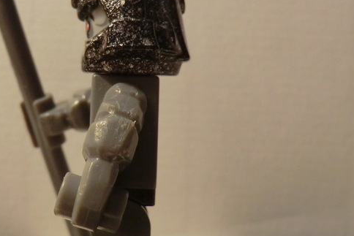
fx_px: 649
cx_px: 118
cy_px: 112
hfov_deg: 30.3
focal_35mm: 66
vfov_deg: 20.6
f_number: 3.8
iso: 320
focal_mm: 7.1
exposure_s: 1/60
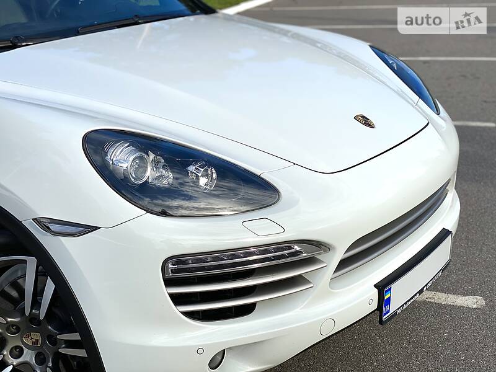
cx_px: 248
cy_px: 186
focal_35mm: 52
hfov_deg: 36.8
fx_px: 745
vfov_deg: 28.0
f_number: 2
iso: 20
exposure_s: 1/1453
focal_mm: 6
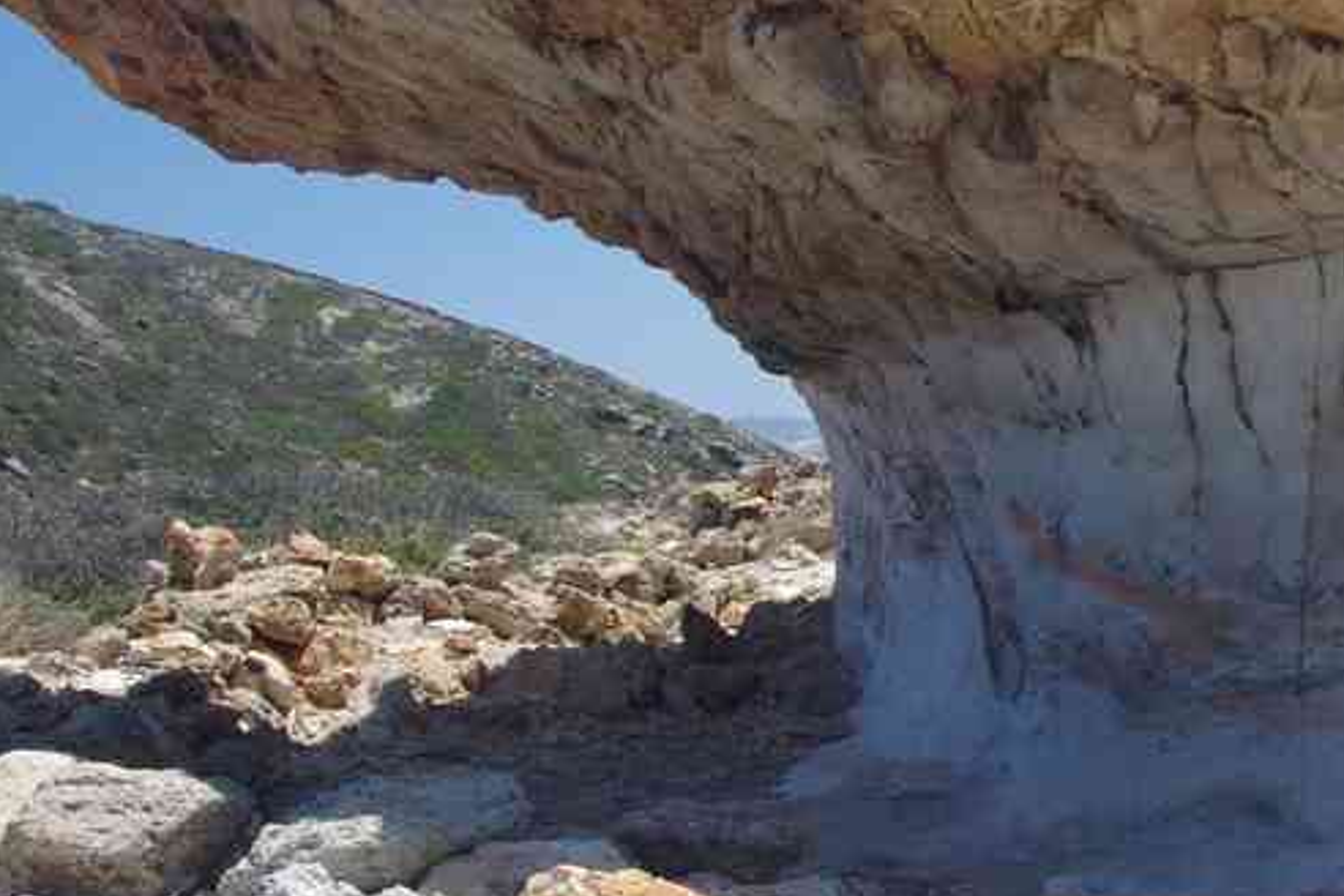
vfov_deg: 20.3
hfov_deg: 28.6
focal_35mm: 67
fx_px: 2501
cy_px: 464
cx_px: 1266
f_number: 11
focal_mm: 21.9
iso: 200
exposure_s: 1/60
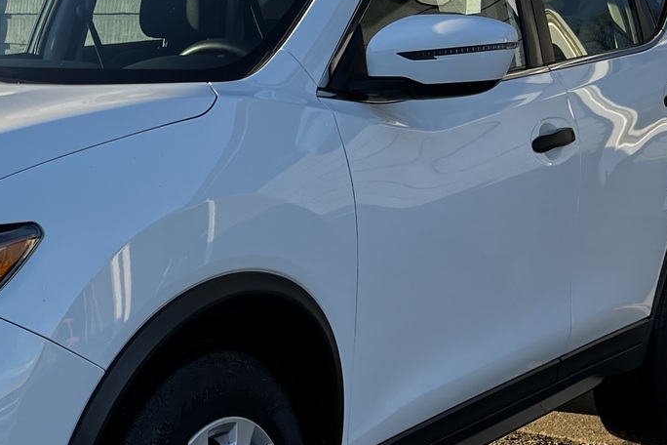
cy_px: 235
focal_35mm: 81
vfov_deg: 16.9
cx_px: -5
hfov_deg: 23.9
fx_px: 1501
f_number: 1.5
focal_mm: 5.7
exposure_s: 1/1209
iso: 50
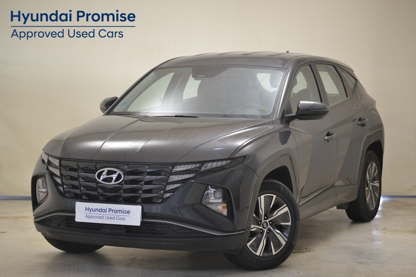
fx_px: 1075
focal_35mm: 93
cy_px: 138
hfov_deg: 21.9
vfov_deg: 14.7
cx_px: 208
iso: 400
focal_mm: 62
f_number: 4.2
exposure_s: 1/15
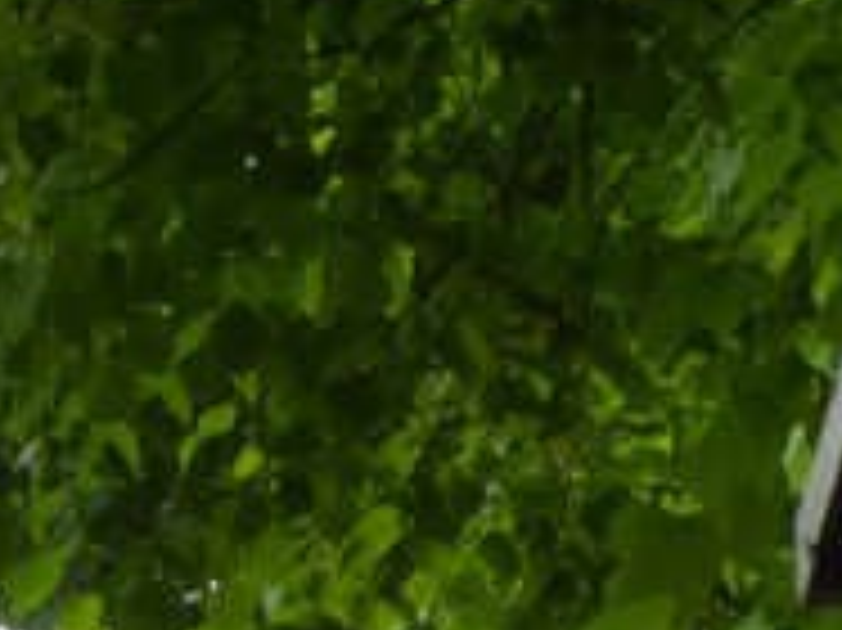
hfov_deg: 7.8
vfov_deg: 6.3
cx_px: -1225
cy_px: 828
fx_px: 5712
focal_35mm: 235
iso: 100
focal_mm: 7.8
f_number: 3.9
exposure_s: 1/60
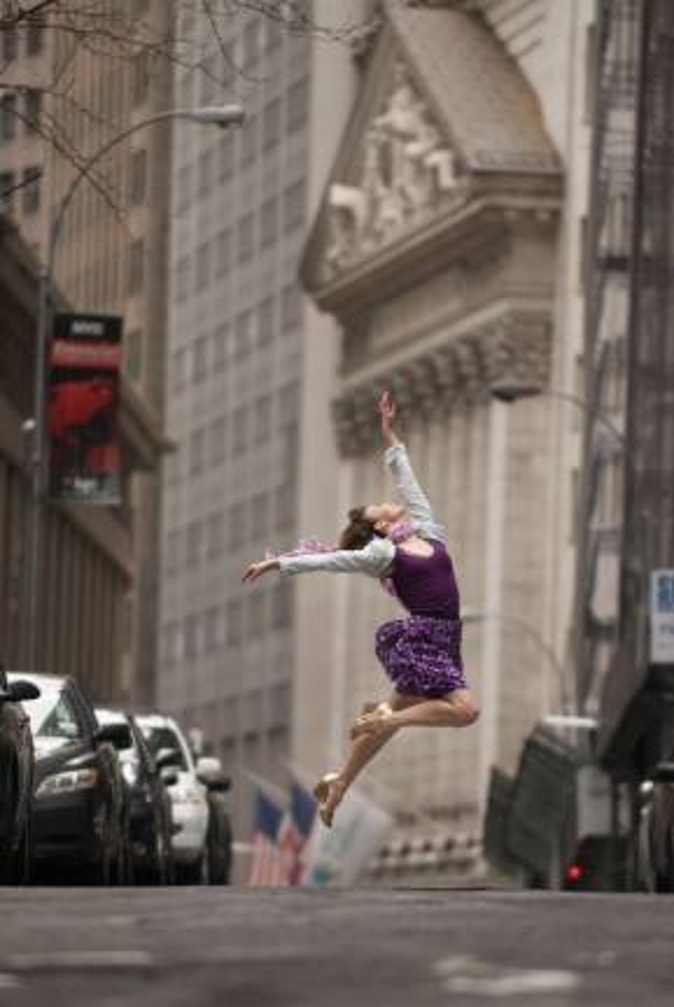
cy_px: 504
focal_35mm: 300
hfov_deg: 4.6
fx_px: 8404
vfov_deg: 6.9
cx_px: 337
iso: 400
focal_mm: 200
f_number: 2.8
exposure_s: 1/640
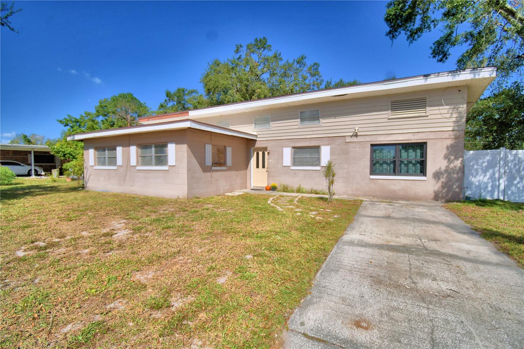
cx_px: 262
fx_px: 218
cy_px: 174
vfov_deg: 77.3
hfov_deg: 100.4
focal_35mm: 15
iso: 100
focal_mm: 10
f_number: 4.5
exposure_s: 1/2000
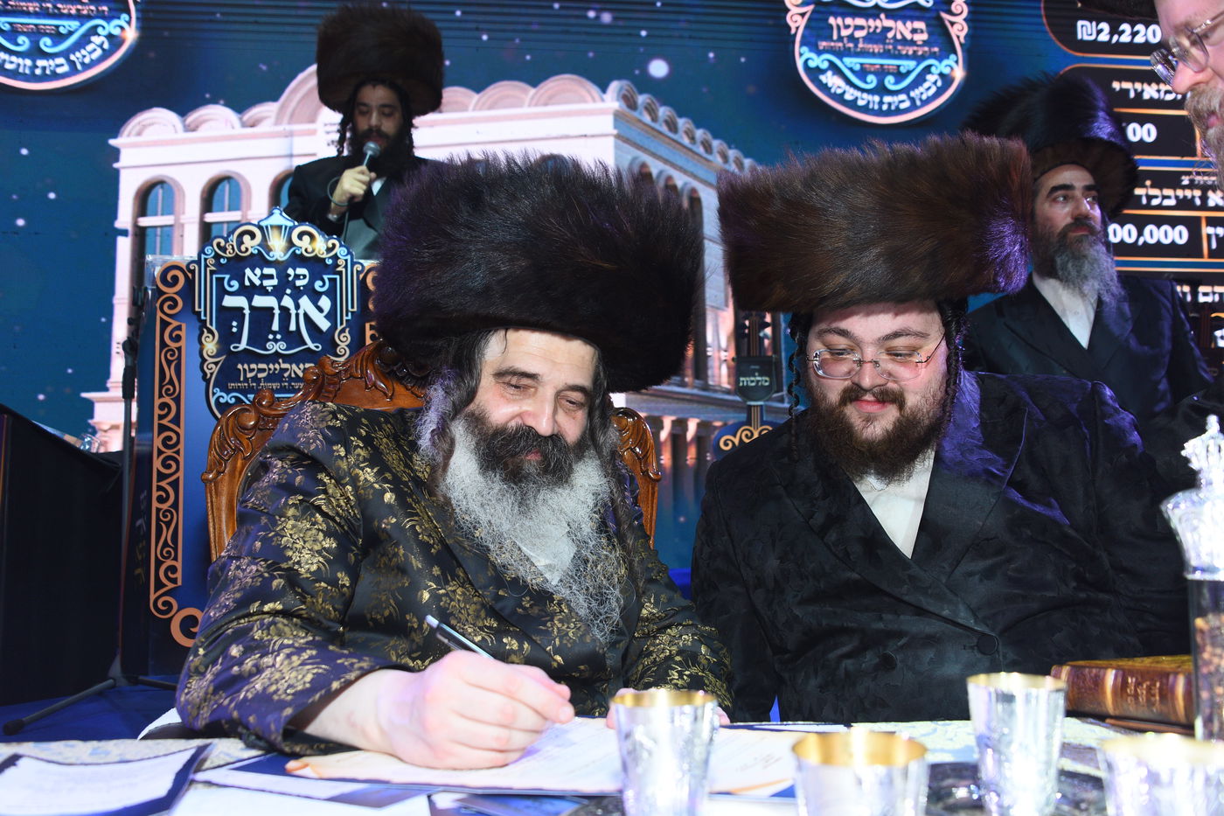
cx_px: 612
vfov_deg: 38.9
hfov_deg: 55.8
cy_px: 408
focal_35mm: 34
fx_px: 1156
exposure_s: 1/125
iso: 1000
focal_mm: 34
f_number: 5.6
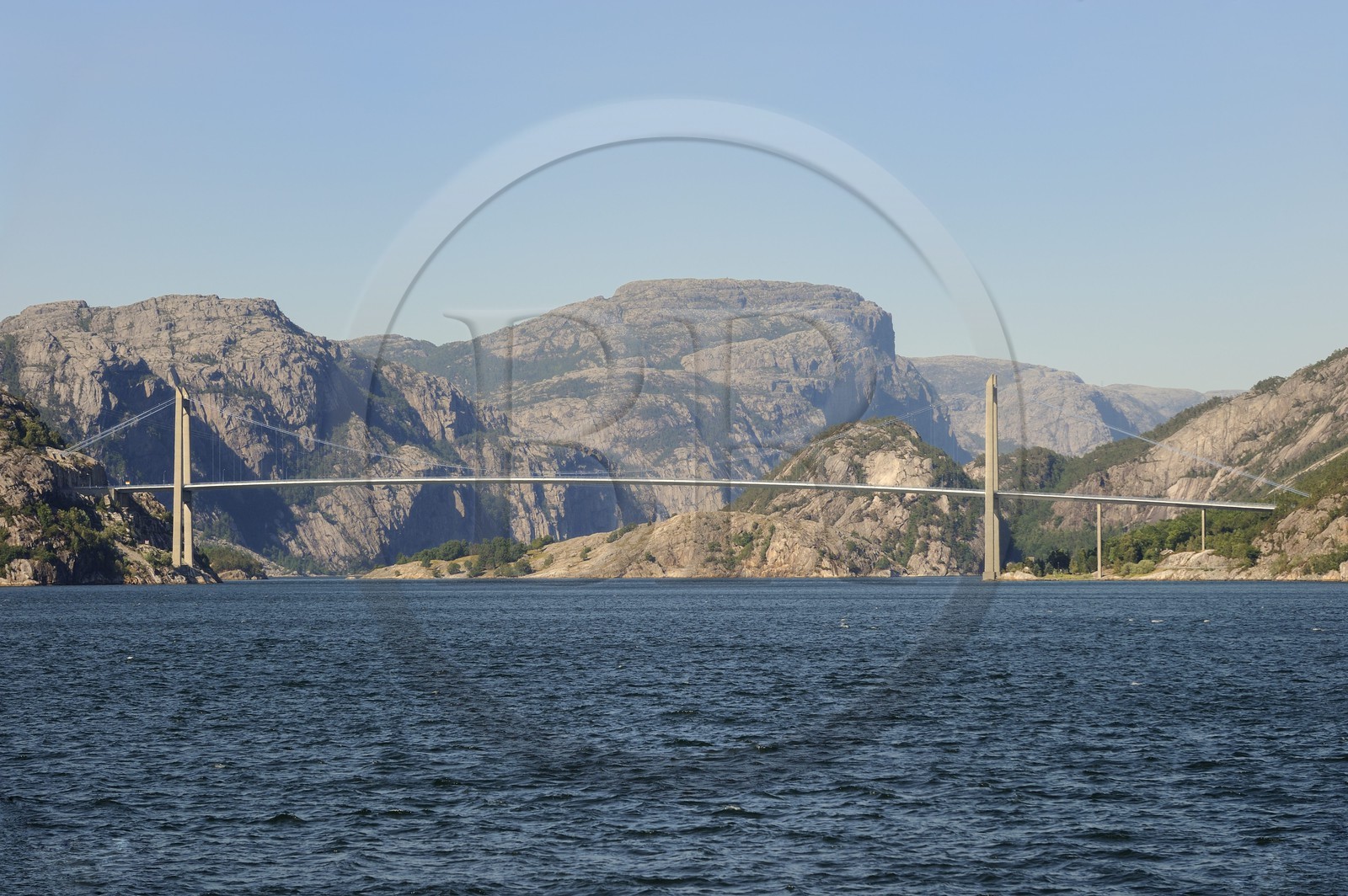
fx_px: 4490
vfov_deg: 11.4
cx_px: 674
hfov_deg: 17.1
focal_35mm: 120
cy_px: 448
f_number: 8
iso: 200
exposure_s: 1/400
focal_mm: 120
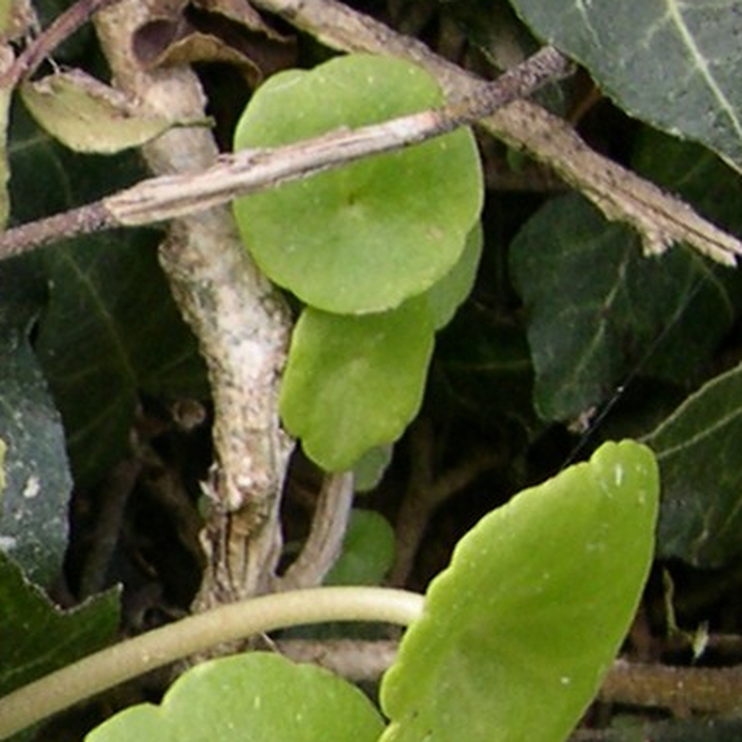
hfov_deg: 8.2
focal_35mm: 200
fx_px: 4850
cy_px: 767
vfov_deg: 8.7
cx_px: -946
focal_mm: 8
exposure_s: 1/204
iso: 100
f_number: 2.8
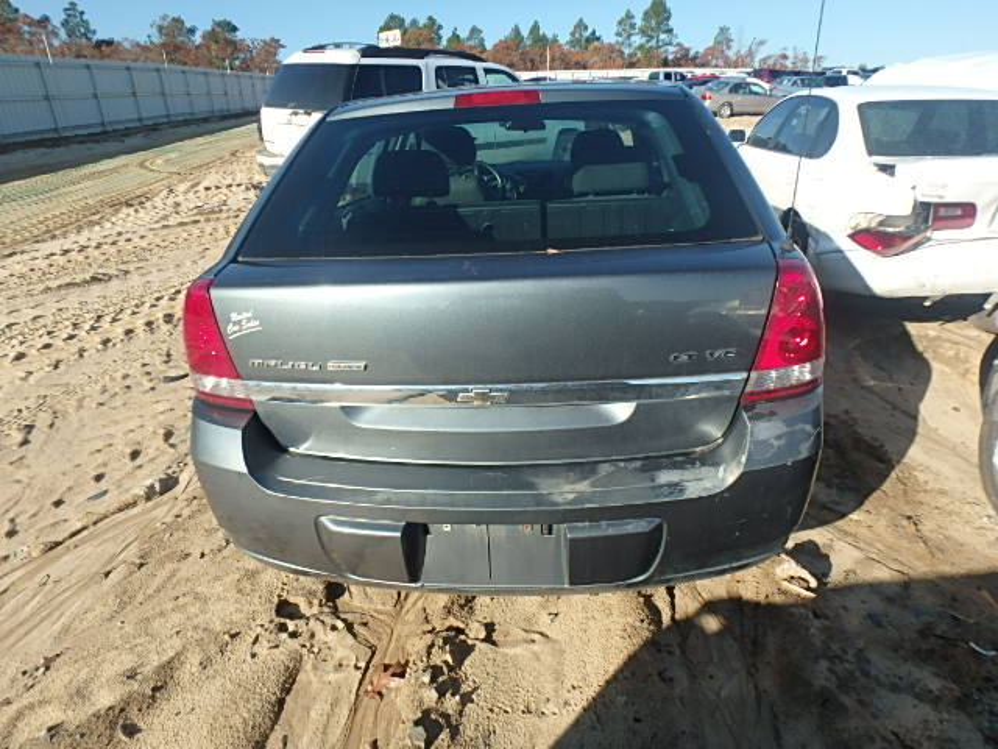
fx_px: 605
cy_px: 374
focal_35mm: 21
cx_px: 499
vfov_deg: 63.4
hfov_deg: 79.0
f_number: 3.5
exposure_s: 1/800
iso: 125
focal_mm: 3.7
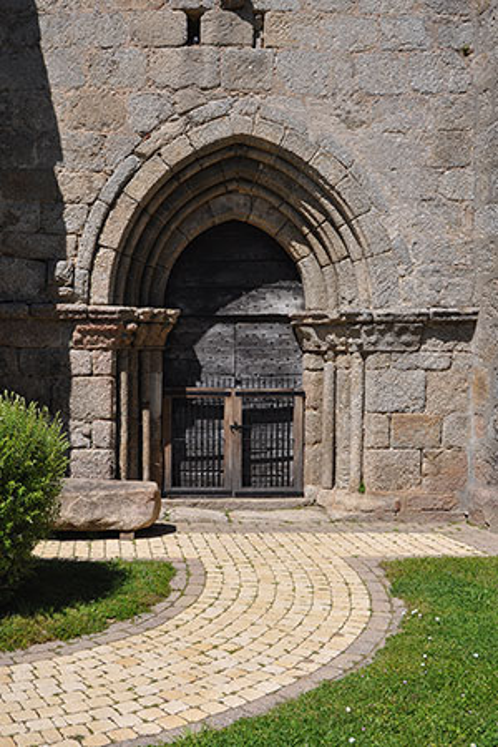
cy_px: 374
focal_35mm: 39
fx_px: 809
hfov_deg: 34.2
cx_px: 249
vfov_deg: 49.6
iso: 200
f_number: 14
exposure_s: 1/200
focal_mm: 26
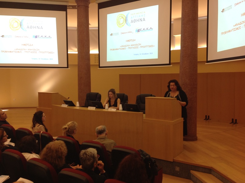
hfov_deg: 52.7
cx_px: 122
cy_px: 92
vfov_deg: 40.6
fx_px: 247
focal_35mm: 35
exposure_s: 1/15
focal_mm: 4.28
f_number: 2.4
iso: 50
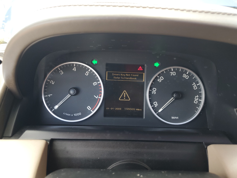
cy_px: 89
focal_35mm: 26
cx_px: 118
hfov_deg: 67.3
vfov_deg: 53.1
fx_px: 178
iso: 72
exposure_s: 1/120
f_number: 1.5
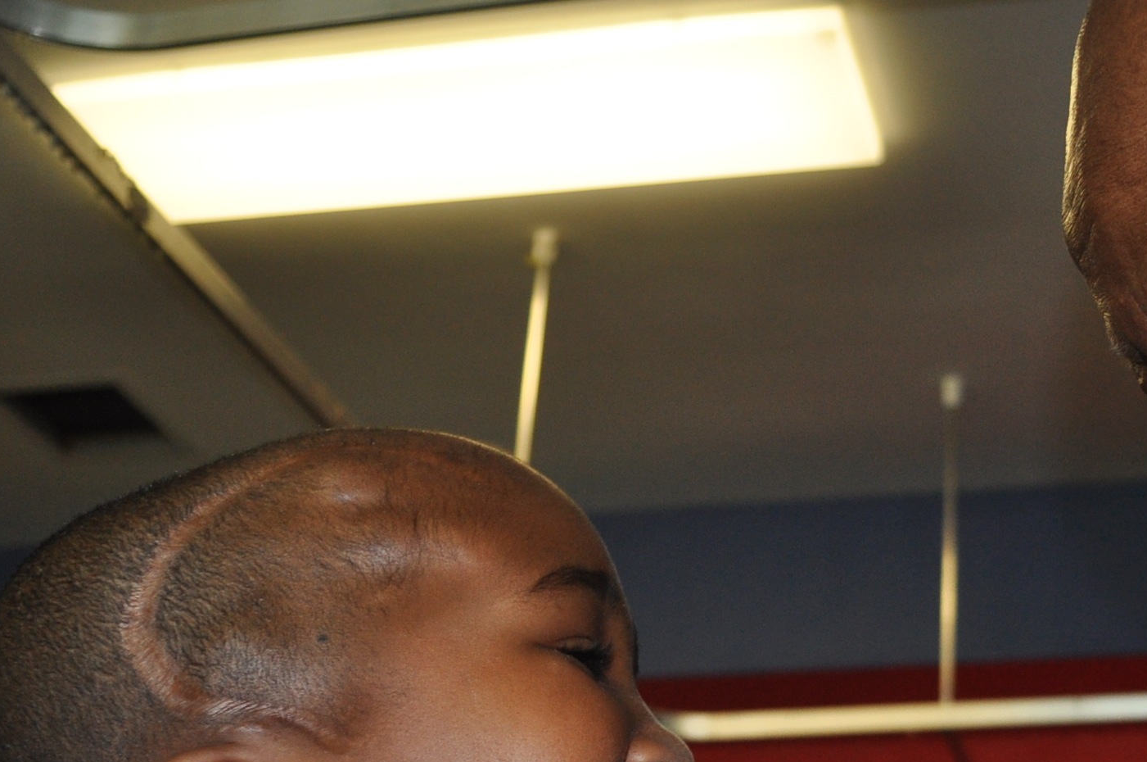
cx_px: 1000
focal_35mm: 62
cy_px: 639
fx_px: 1973
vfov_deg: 21.5
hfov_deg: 31.1
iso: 450
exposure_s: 1/60
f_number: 3.5
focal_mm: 18
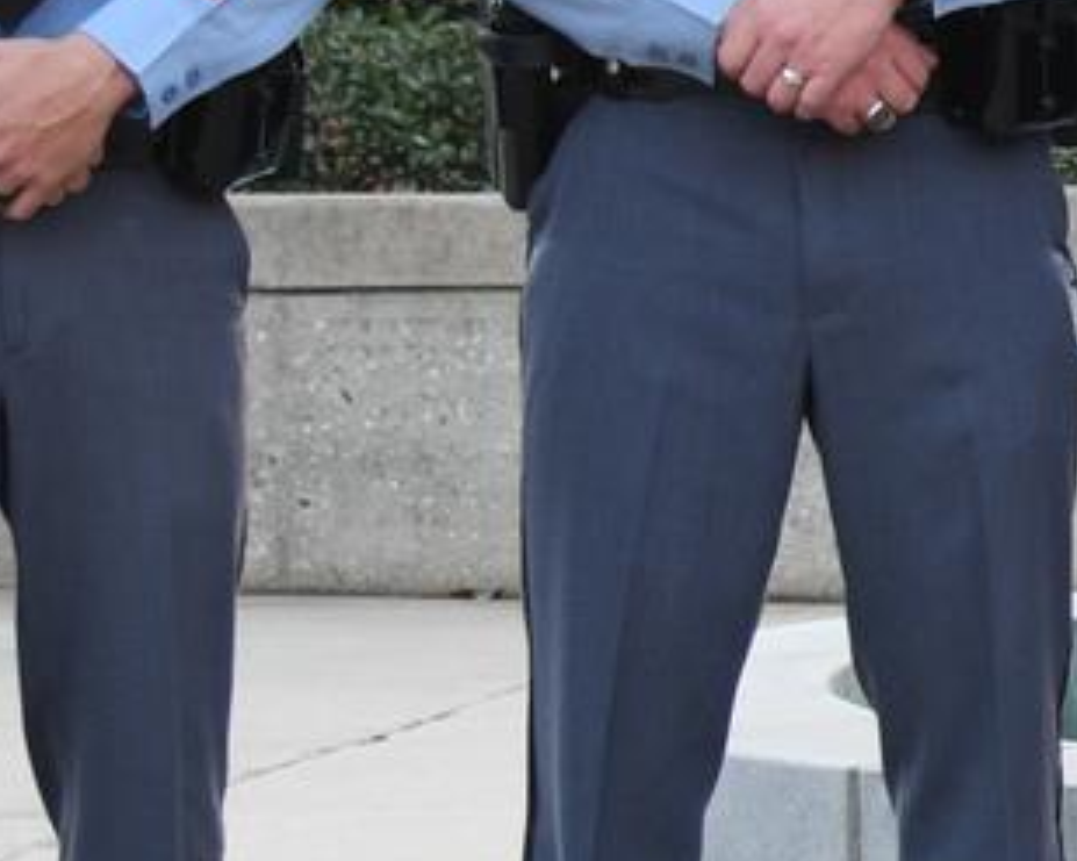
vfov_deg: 7.8
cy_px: -558
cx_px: 2307
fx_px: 6118
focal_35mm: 192
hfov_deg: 9.3
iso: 400
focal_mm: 30
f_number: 4
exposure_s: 1/80
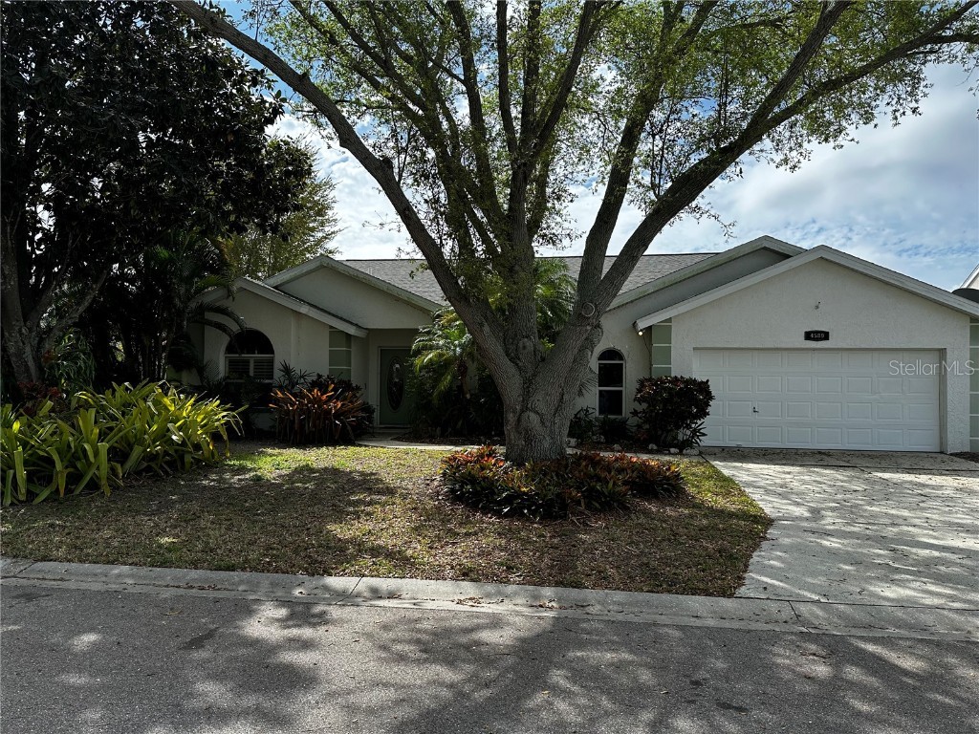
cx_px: 490
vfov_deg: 56.8
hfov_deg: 71.6
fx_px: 679
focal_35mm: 24
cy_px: 367
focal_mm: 6.86
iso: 80
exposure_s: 1/3356
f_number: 1.78
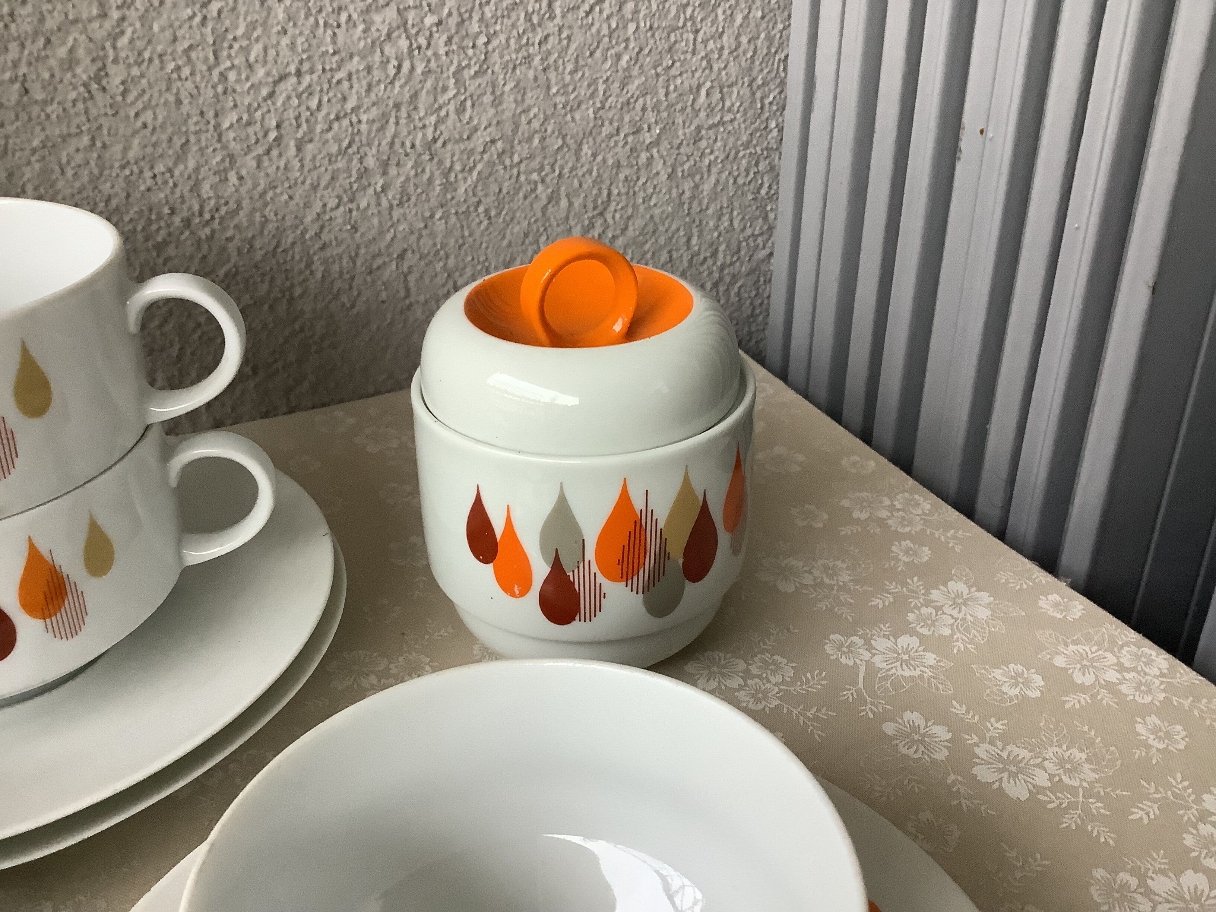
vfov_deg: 45.4
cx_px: 608
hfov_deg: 58.4
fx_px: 1089
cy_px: 456
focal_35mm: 31
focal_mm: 3.3
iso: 160
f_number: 2.4
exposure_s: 1/60
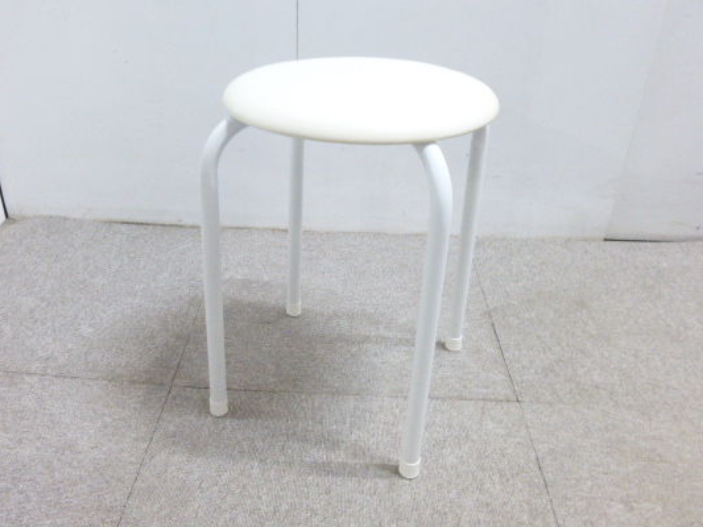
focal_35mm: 30
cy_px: 253
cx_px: 291
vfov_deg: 46.8
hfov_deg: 59.6
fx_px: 609
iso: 400
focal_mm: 4.5
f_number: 3.1
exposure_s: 1/13
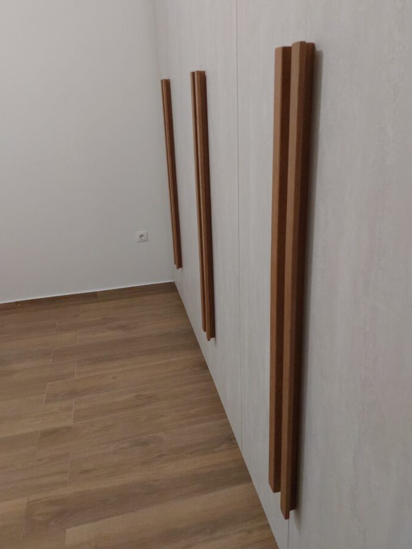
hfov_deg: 51.3
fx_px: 428
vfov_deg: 65.2
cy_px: 256
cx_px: 219
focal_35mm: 27
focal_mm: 5.23
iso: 400
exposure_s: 1/50
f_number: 1.8
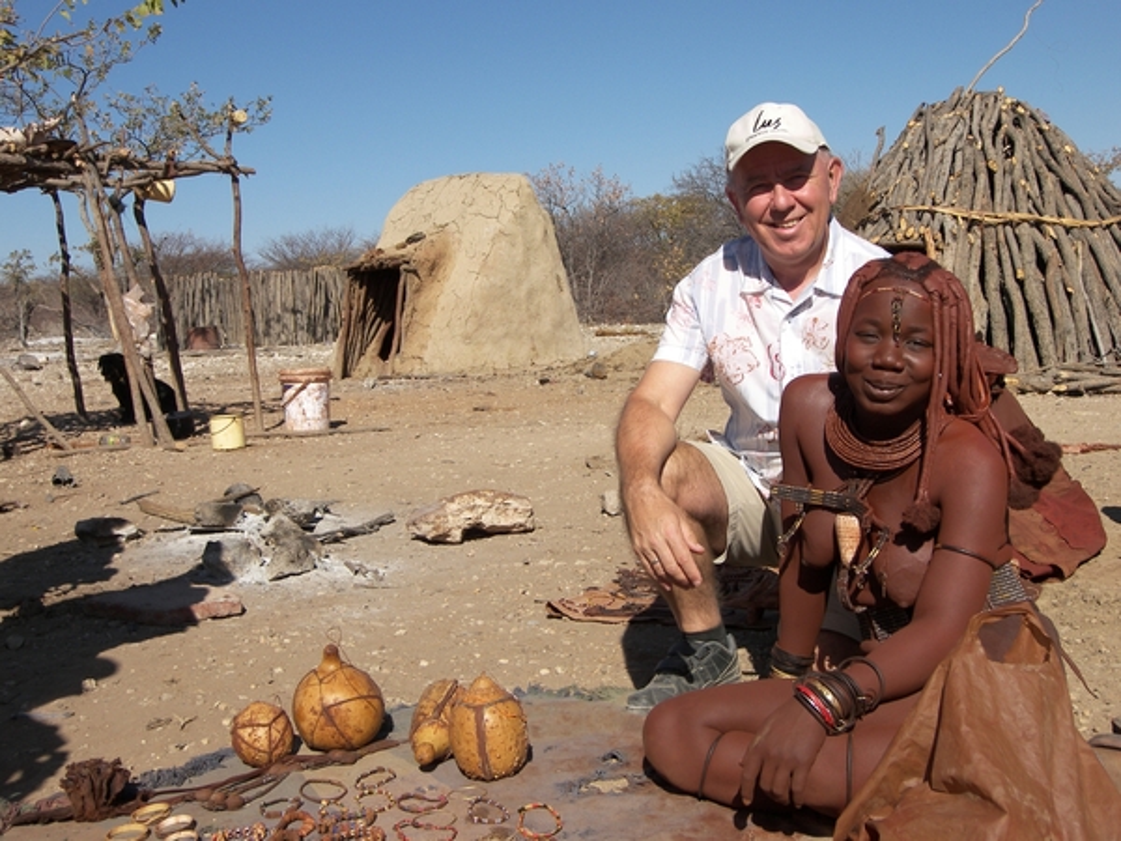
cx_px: 560
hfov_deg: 42.9
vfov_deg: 32.9
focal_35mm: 44
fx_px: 1425
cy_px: 420
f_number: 3.6
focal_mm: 9.2
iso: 50
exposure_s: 1/1000
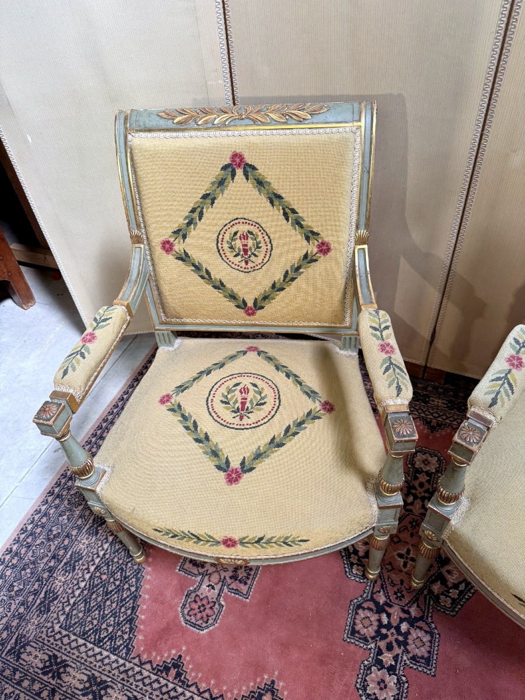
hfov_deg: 56.8
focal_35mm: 24
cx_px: 262
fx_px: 485
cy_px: 350
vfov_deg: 71.6
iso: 125
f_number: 1.78
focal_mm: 6.76
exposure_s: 1/100
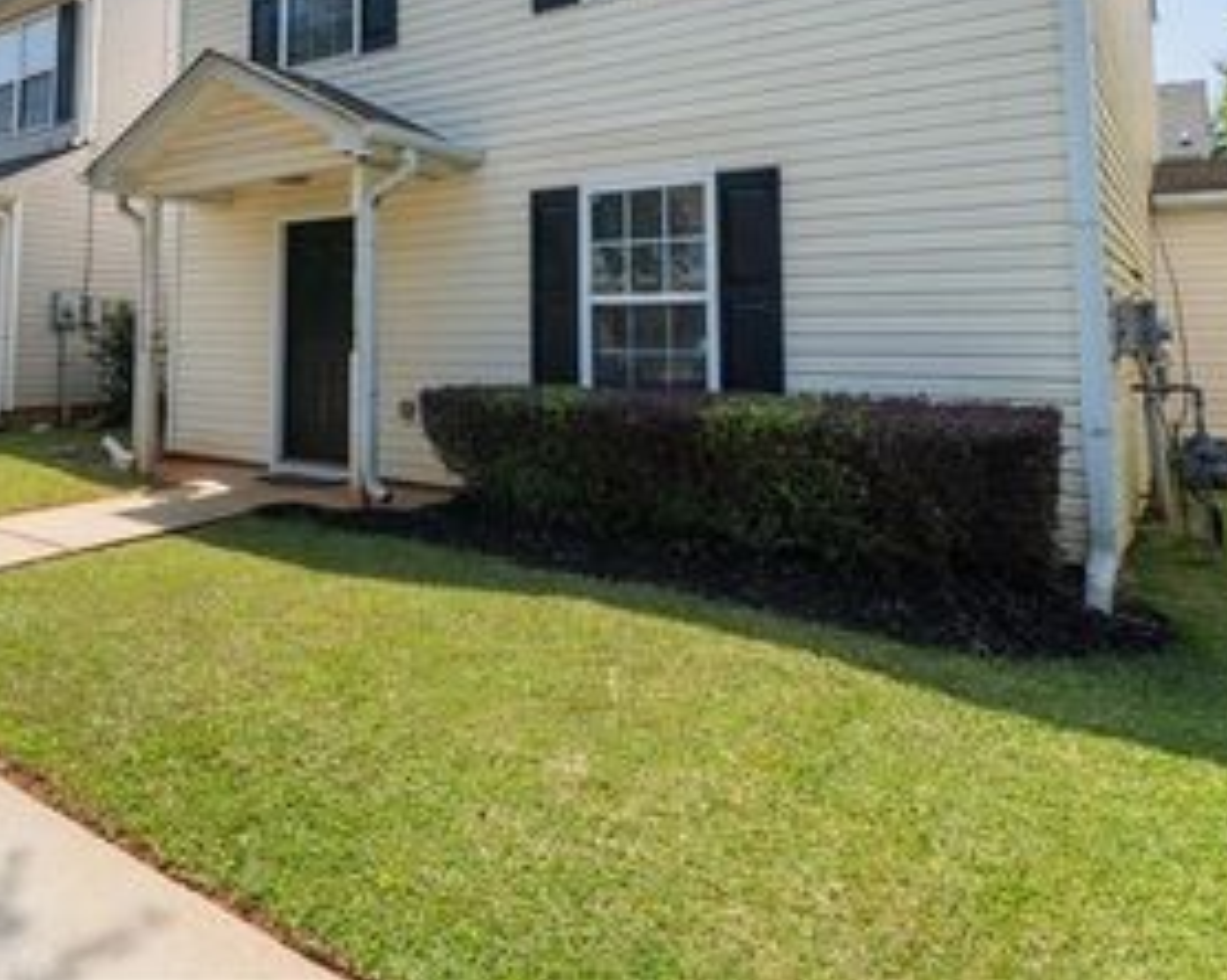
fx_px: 1010
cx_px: 349
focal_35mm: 28
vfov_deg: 49.7
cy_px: 249
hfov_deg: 60.0
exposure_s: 1/800
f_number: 8
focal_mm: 11
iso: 400
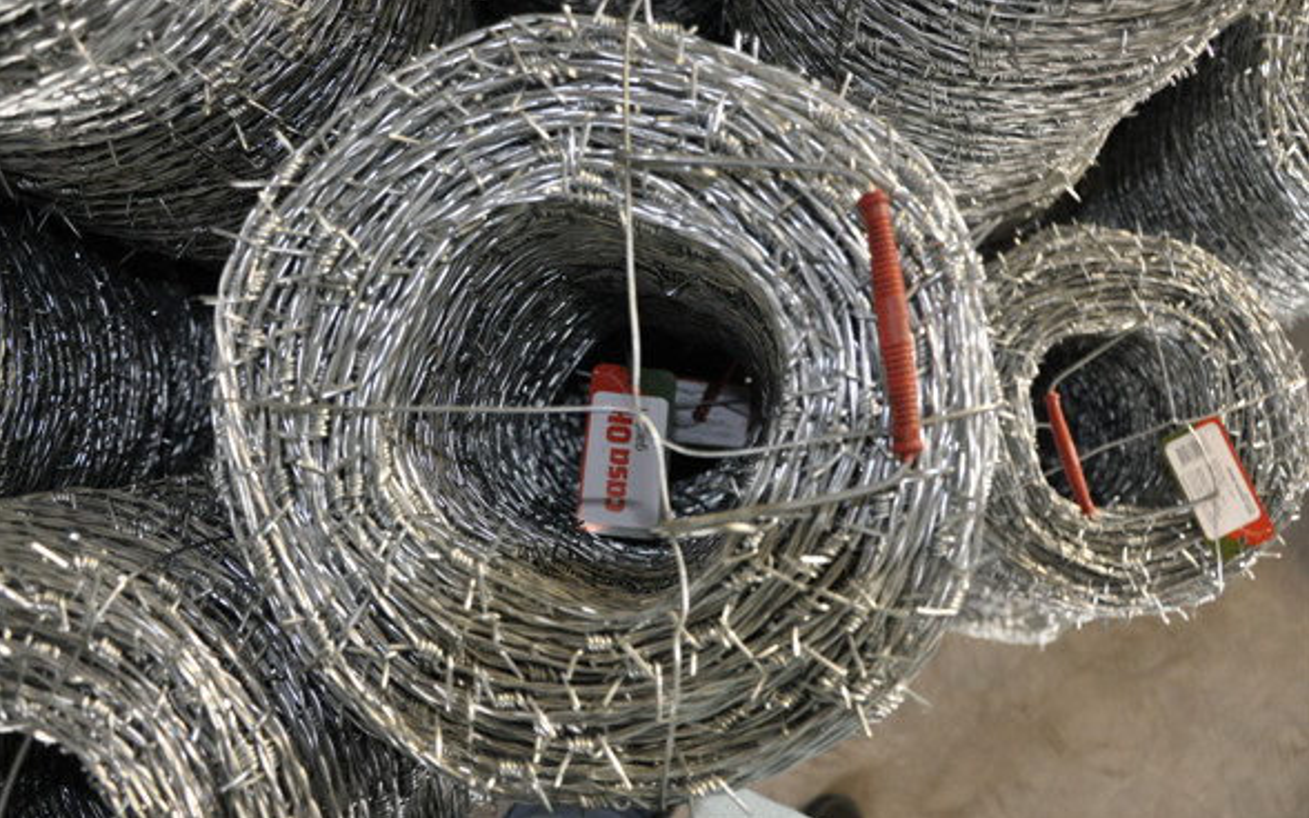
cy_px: 382
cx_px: 647
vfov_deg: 44.5
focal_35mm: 28
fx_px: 999
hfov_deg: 66.5
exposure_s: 1/3
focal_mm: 18
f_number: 3.5
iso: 800
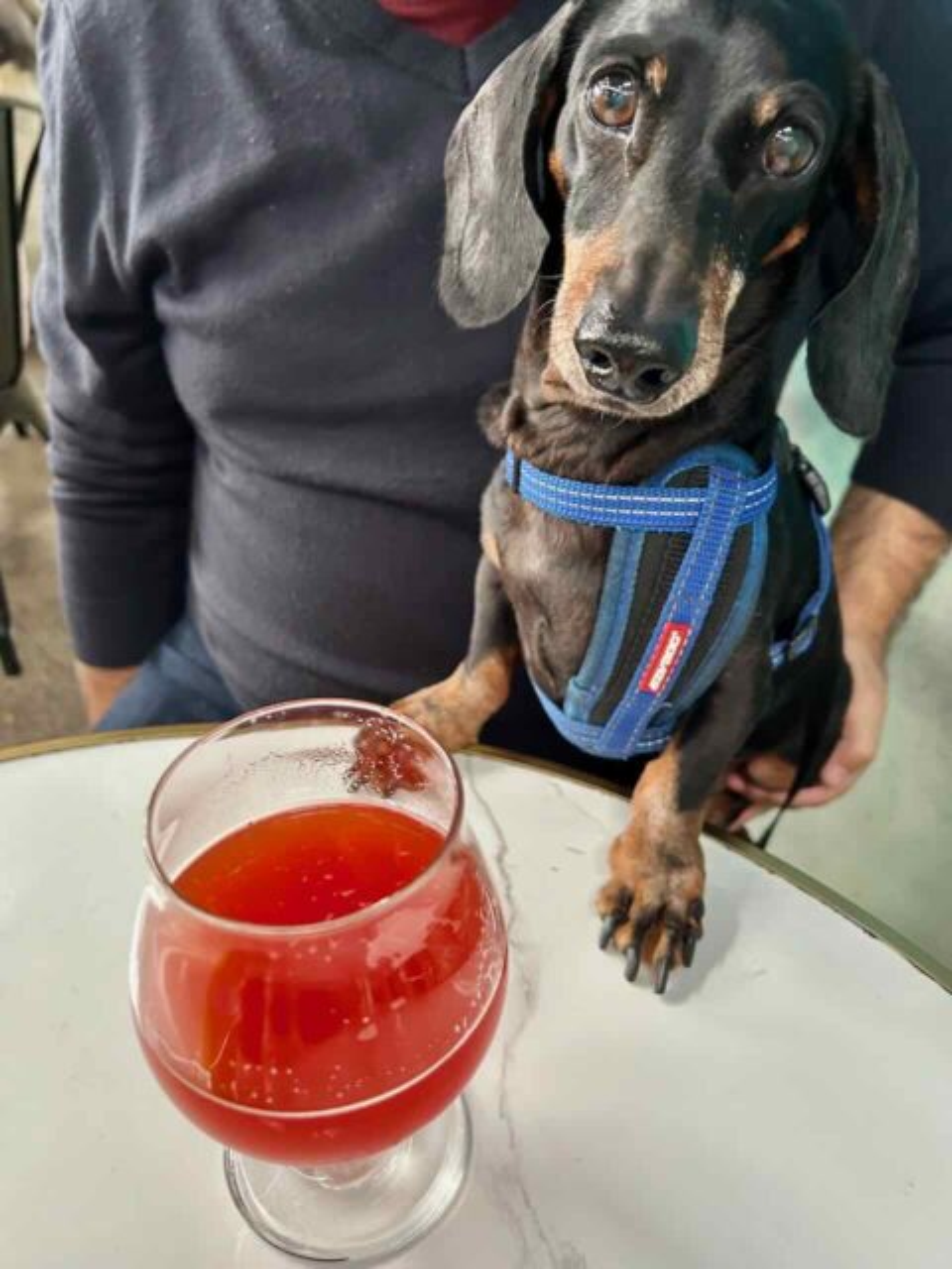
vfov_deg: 67.3
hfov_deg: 53.1
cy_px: 634
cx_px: 476
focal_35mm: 26
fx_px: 953
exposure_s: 1/50
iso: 200
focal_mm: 5.7
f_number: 1.5
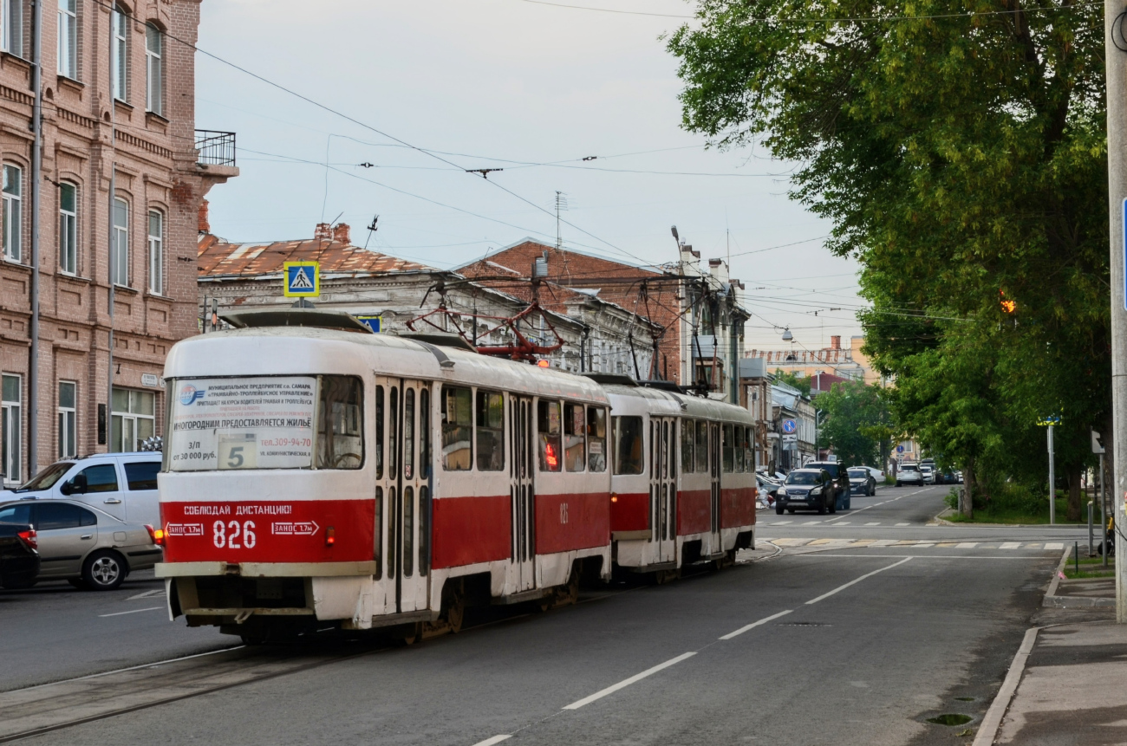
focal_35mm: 82
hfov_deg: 24.7
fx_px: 2577
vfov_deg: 16.5
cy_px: 373
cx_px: 564
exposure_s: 1/60
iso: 200
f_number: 10
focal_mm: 55
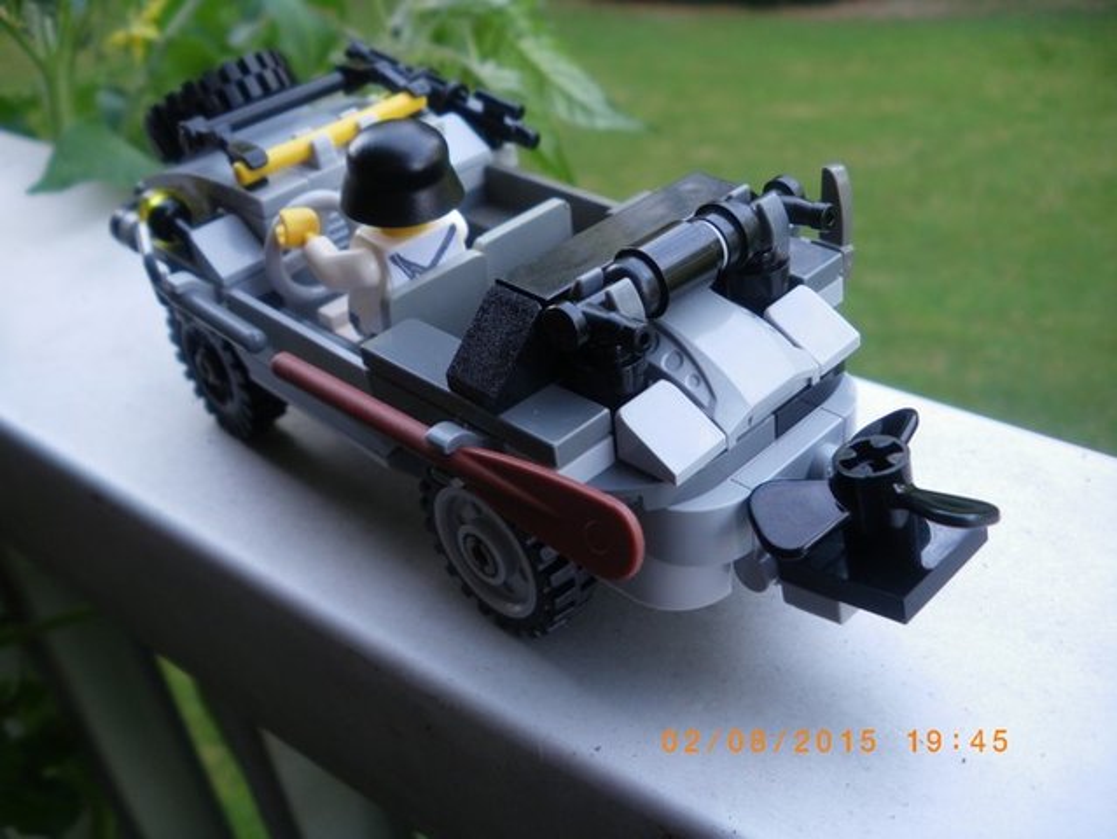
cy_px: 420
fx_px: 1162
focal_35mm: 36
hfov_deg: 51.3
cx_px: 558
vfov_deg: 39.7
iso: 125
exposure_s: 1/50
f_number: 3.5
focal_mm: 6.3
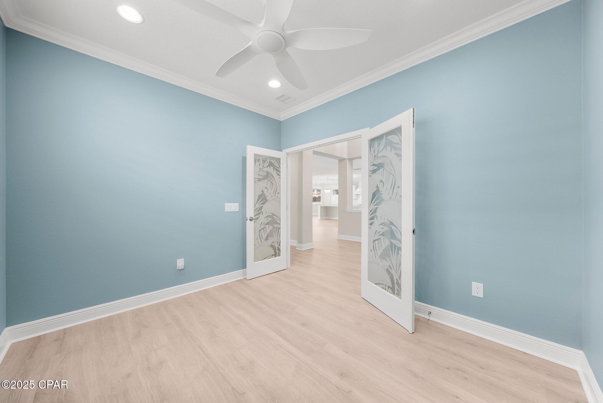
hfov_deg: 112.6
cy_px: 202
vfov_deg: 90.1
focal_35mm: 12
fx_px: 201
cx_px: 302
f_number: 8
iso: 400
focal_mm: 12
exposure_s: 1/6
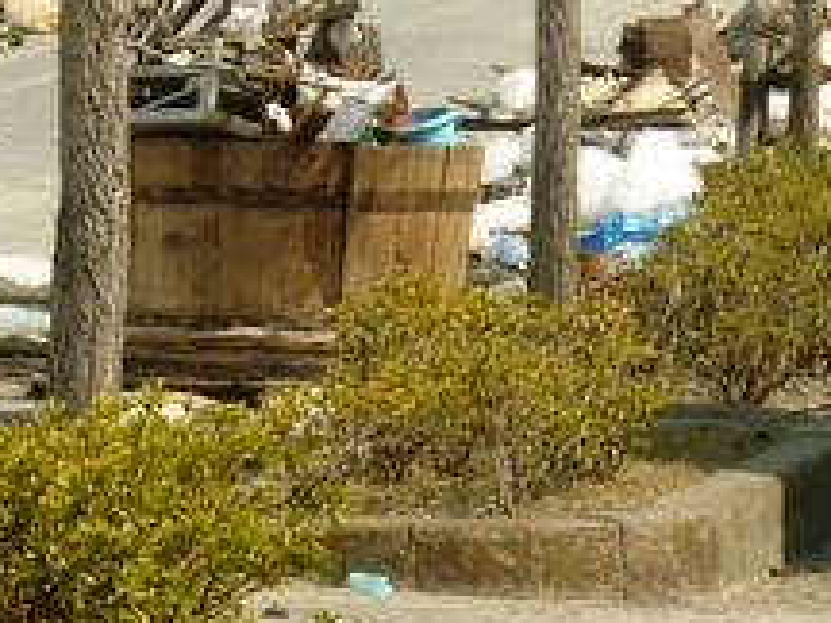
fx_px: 11787
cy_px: -4
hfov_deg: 4.0
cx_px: 412
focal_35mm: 491
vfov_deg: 3.0
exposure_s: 1/320
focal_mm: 22
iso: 80
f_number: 5.9
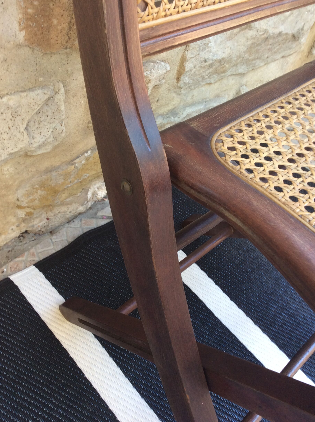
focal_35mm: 34
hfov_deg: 41.7
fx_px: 414
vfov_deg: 54.0
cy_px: 200
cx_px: 161
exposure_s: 1/25
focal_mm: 3.3
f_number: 2.4
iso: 32
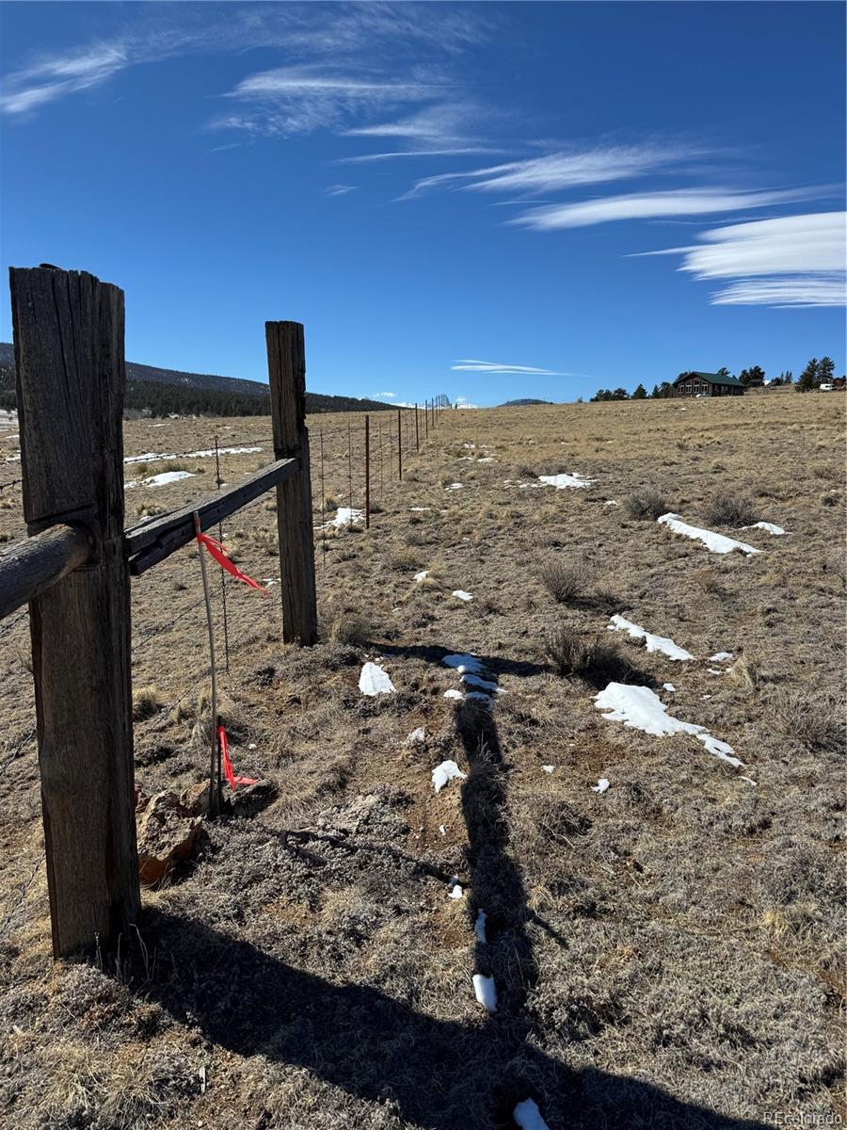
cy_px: 565
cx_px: 424
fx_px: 783
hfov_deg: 56.8
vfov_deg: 71.6
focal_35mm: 24
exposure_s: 1/6410
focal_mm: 6.76
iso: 80
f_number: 1.78
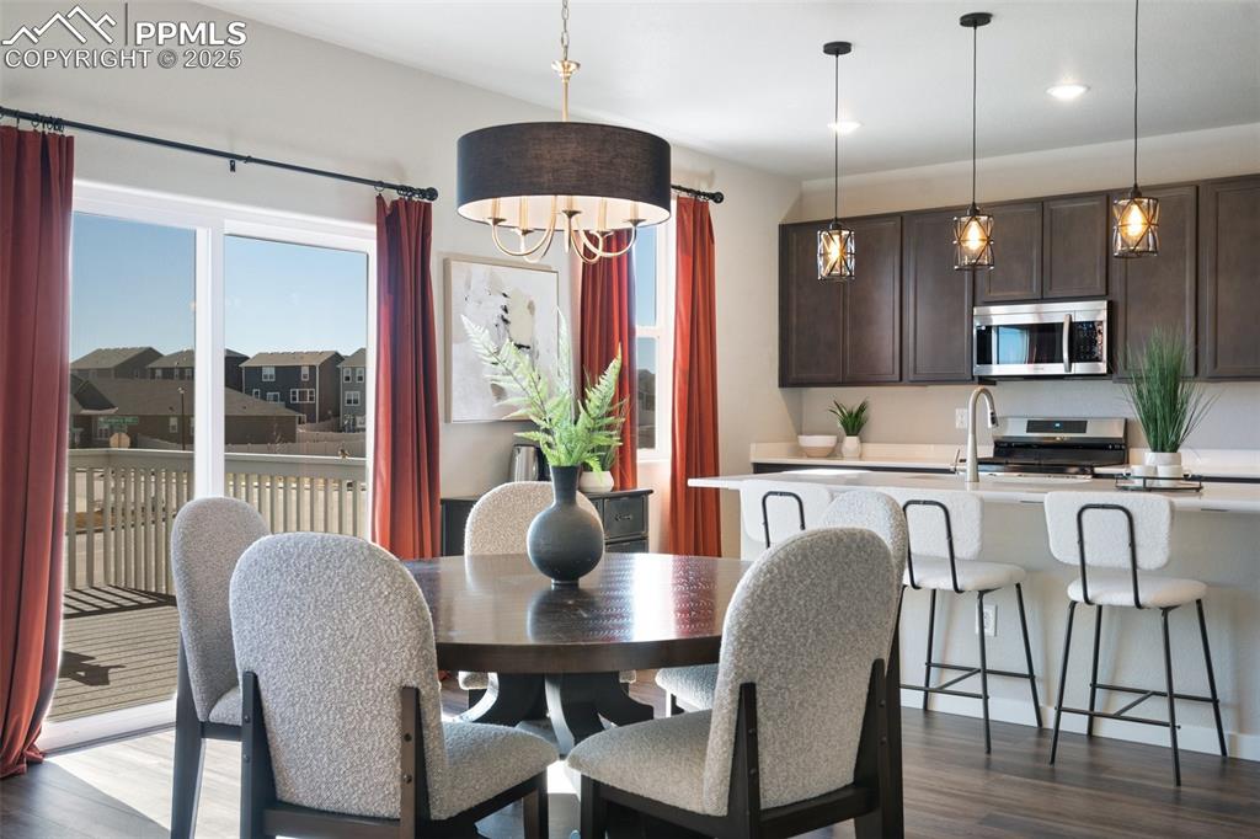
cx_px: 630
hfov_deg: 54.4
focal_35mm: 35
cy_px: 420
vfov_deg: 37.8
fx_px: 1225
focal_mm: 35
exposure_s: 1/1.43
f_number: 6.7
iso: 100
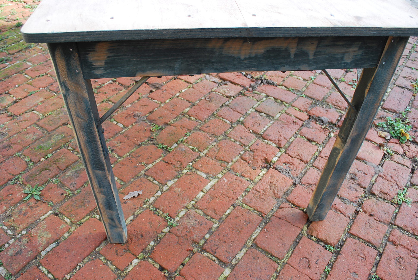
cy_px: 140
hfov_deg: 61.9
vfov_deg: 43.7
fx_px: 349
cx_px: 209
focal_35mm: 30
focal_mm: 20
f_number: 5
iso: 200
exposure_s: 1/100
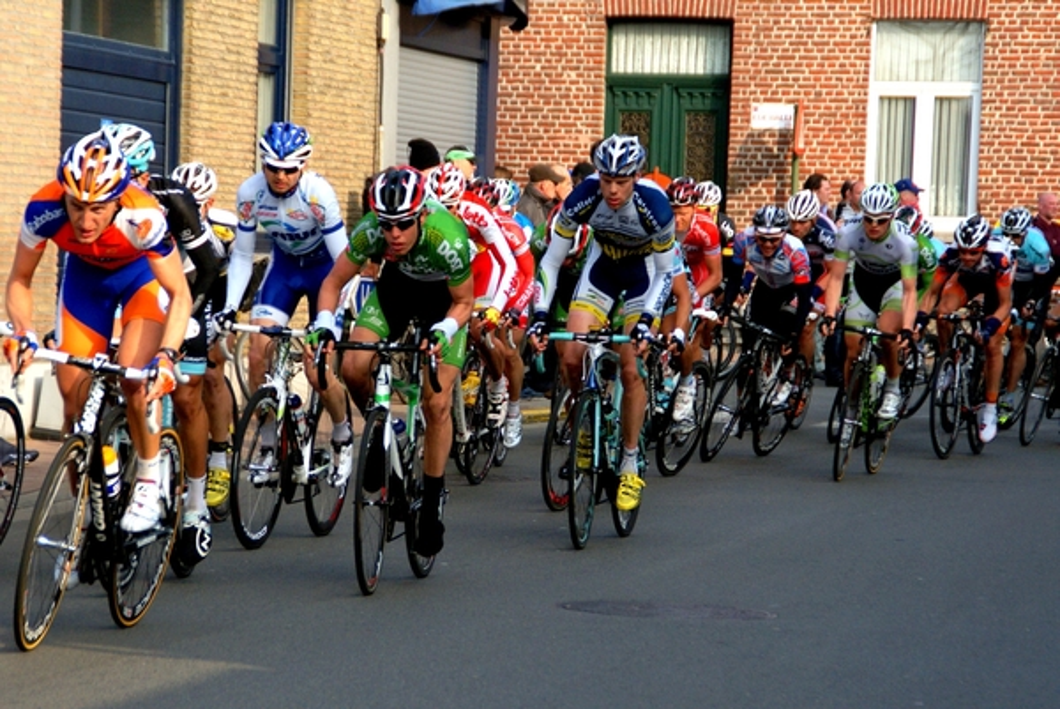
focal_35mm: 135
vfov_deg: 10.2
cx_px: 530
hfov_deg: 15.2
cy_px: 354
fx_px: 3978
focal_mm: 90
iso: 200
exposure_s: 1/1000
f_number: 5.6
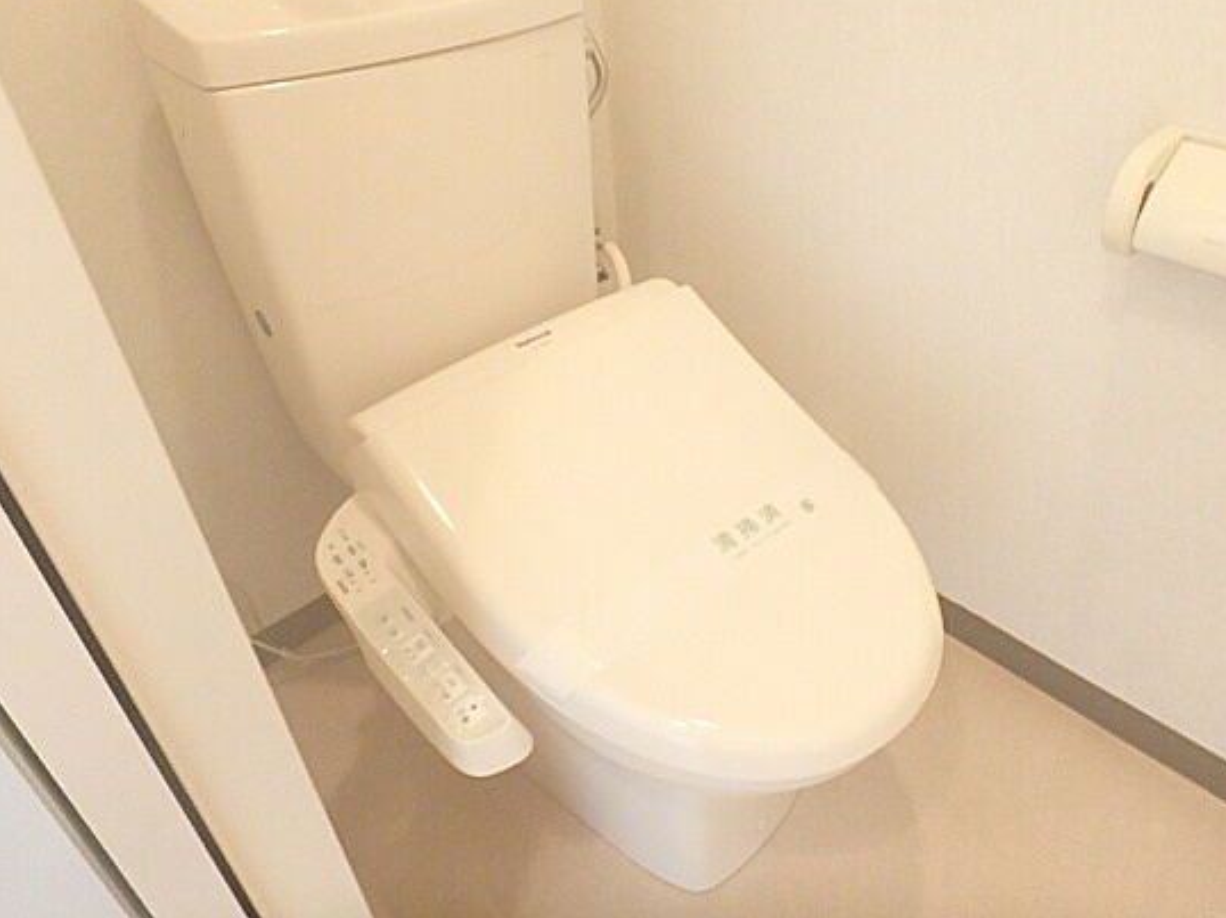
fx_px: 885
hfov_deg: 68.9
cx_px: 722
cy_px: 374
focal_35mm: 25
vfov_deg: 54.5
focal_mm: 3.7
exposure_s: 1/20
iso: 800
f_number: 3.5
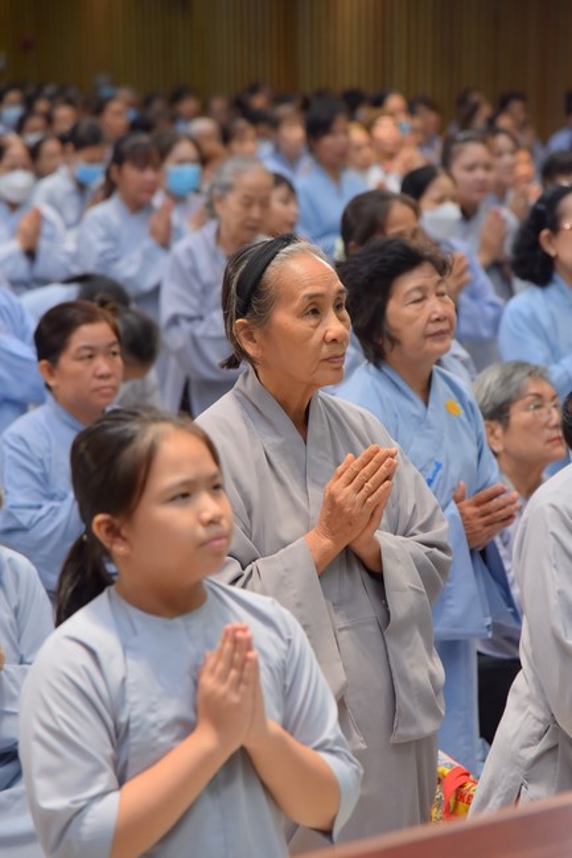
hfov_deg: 11.4
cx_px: 286
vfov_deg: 17.1
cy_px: 429
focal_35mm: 120
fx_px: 2861
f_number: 5
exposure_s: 1/125
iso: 1250
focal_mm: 120
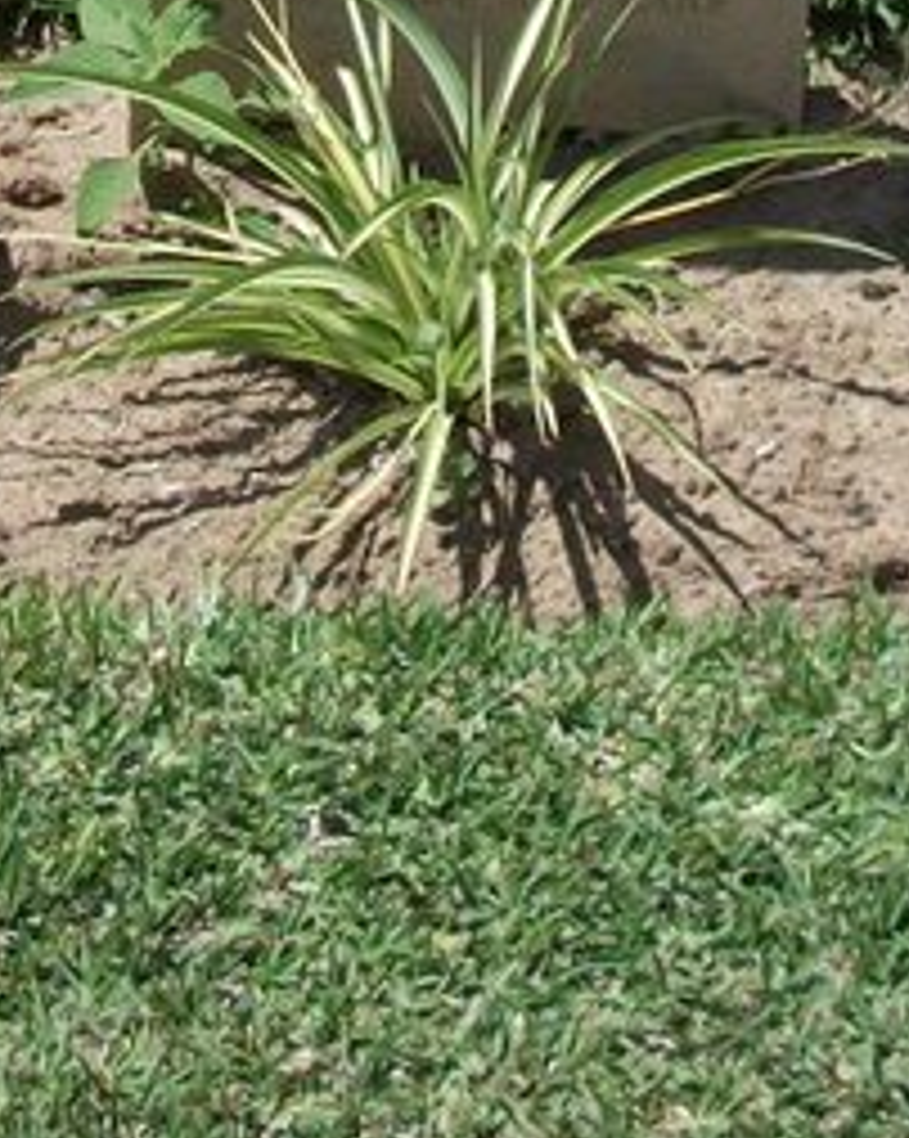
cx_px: 230
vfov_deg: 14.2
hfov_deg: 12.2
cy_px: -636
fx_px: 4242
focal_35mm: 126
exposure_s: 1/200
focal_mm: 6.3
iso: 80
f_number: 8.8
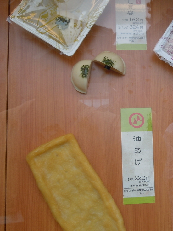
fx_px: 360
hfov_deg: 26.2
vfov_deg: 35.5
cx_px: 153
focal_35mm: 54
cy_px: 103
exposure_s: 1/320
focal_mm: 5.9
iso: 100
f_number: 4
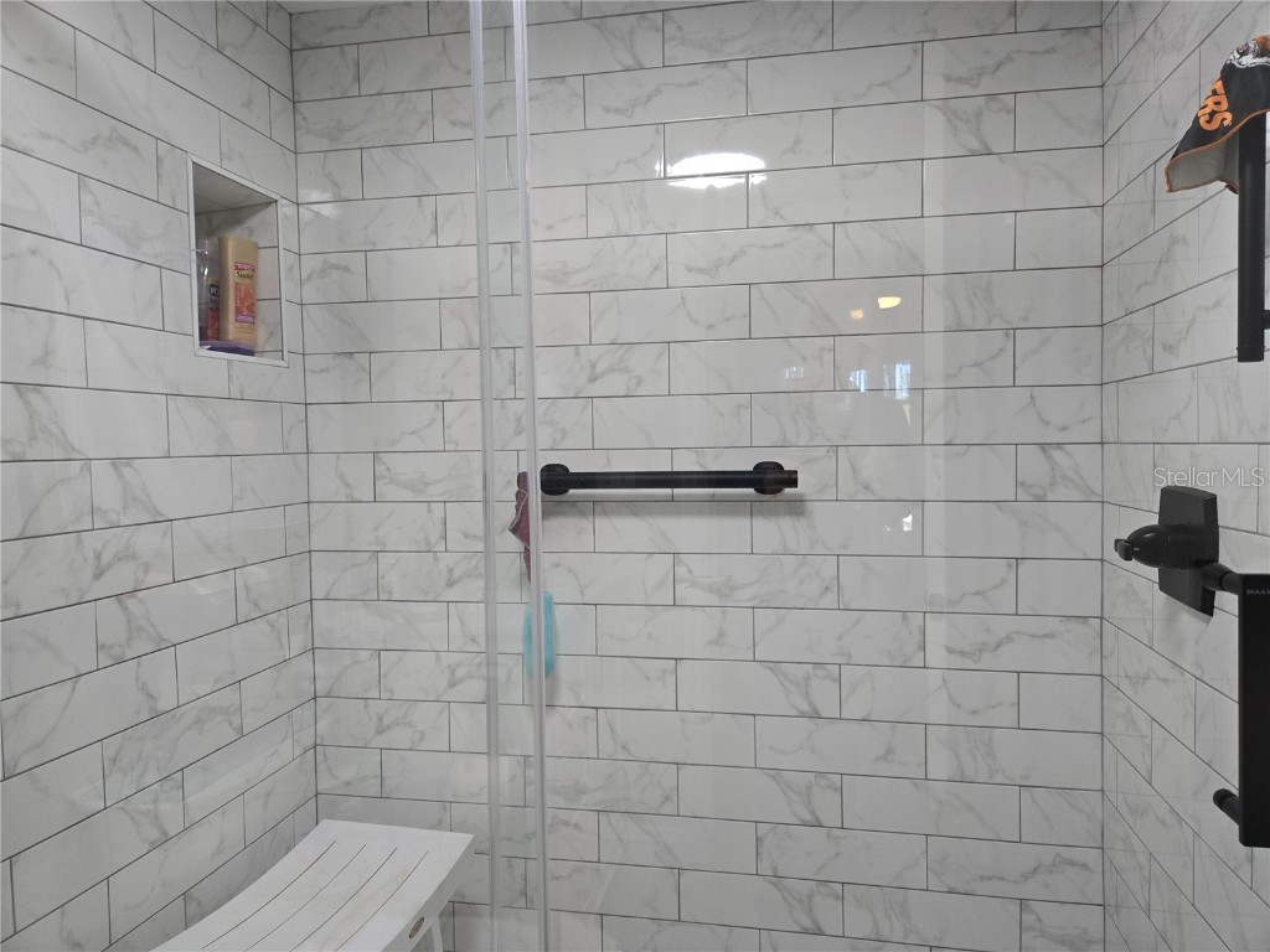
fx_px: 844
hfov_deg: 73.9
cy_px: 476
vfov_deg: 58.9
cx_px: 635
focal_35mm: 23
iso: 200
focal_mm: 5.4
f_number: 1.8
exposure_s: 1/120
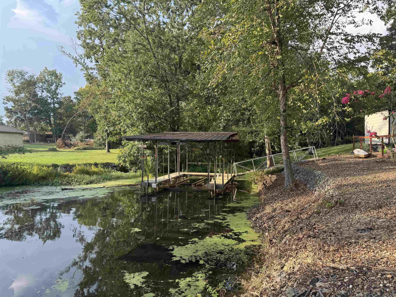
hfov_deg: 71.6
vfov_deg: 56.8
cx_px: 198
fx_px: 275
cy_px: 148
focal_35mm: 24
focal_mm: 6.76
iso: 80
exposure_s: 1/685
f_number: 1.78
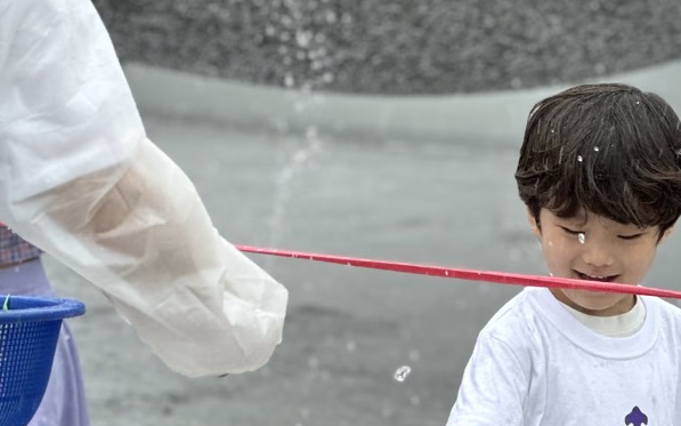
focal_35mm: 175
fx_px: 3248
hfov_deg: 11.9
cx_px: 176
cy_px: 214
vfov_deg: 7.5
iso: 32
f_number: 2.8
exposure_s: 1/121
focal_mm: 9
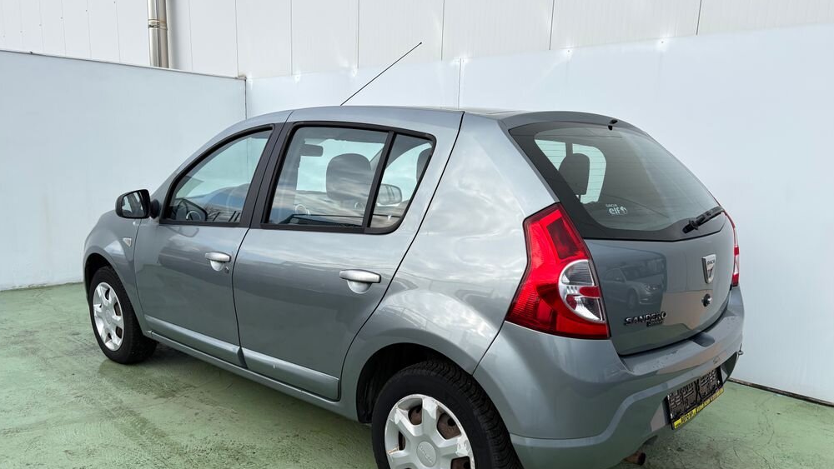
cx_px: 420
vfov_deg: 39.8
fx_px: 641
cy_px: 303
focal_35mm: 29
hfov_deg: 66.1
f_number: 1.6
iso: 50
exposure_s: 1/1550
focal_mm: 5.96
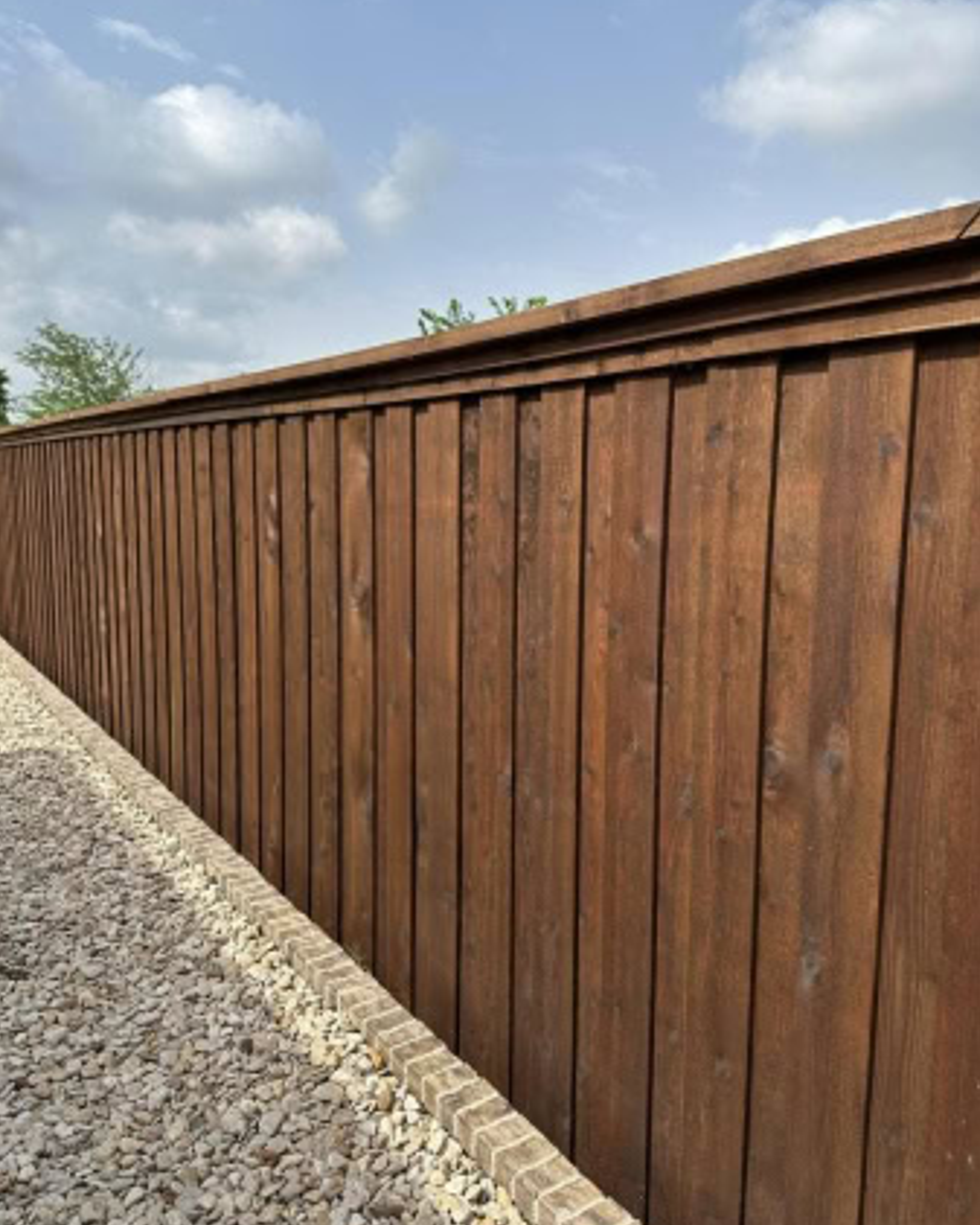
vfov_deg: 66.0
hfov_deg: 54.9
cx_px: 480
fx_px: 942
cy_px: 615
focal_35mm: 26
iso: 80
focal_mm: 6.9
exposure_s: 1/4016
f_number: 1.8
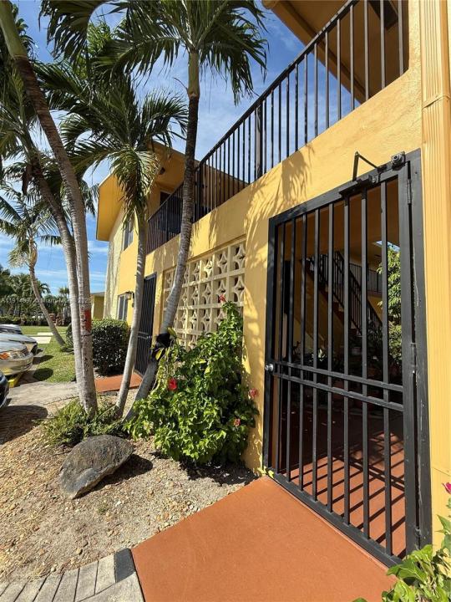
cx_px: 226
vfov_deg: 102.1
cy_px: 301
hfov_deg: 85.7
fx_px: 243
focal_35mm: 14
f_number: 2.2
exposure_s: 1/1399
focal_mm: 2.22
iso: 50
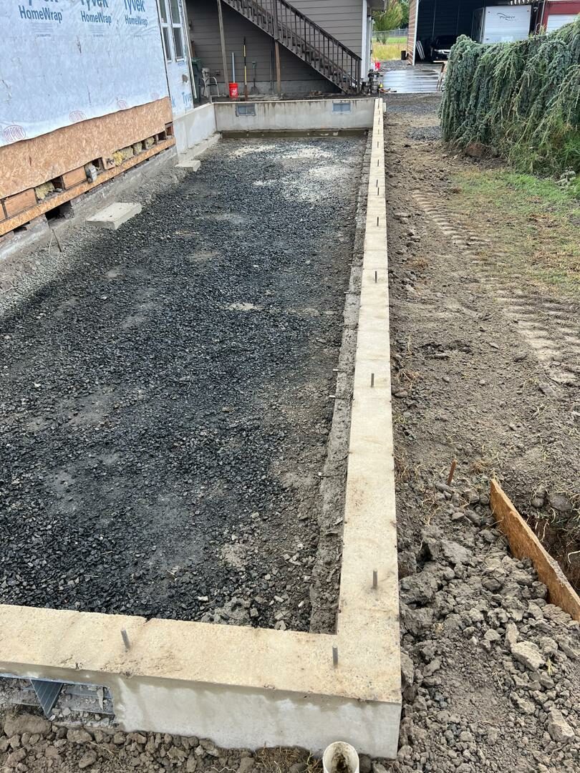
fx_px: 581
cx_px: 290
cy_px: 386
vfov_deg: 67.3
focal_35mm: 26
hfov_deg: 53.1
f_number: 1.5
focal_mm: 5.7
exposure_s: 1/733
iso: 50
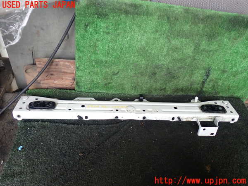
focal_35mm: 30
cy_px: 93
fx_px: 215
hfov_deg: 60.0
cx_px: 124
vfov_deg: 46.8
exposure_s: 1/50
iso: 200
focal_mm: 5.4
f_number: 2.3
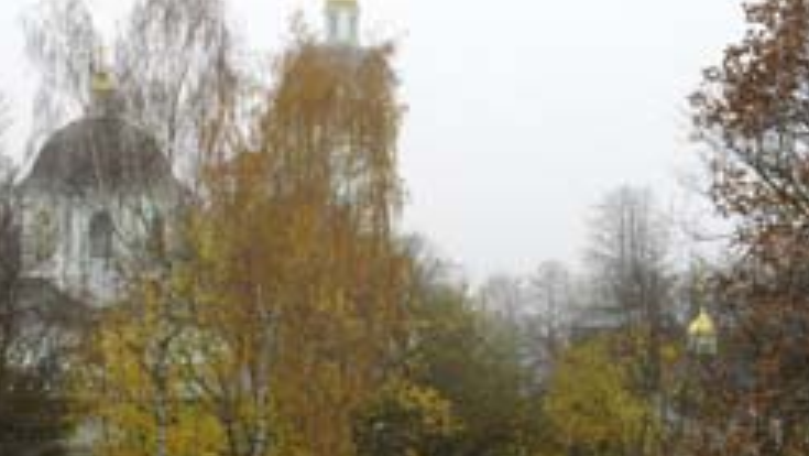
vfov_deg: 11.9
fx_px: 2166
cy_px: 382
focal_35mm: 101
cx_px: 413
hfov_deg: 21.2
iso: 1600
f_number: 10
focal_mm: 35
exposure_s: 1/200
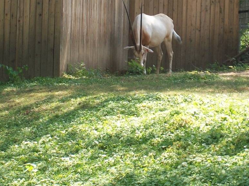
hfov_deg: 8.8
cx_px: 170
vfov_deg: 6.6
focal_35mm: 225
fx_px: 1618
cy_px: 36
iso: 80
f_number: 4.8
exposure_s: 1/100
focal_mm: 18
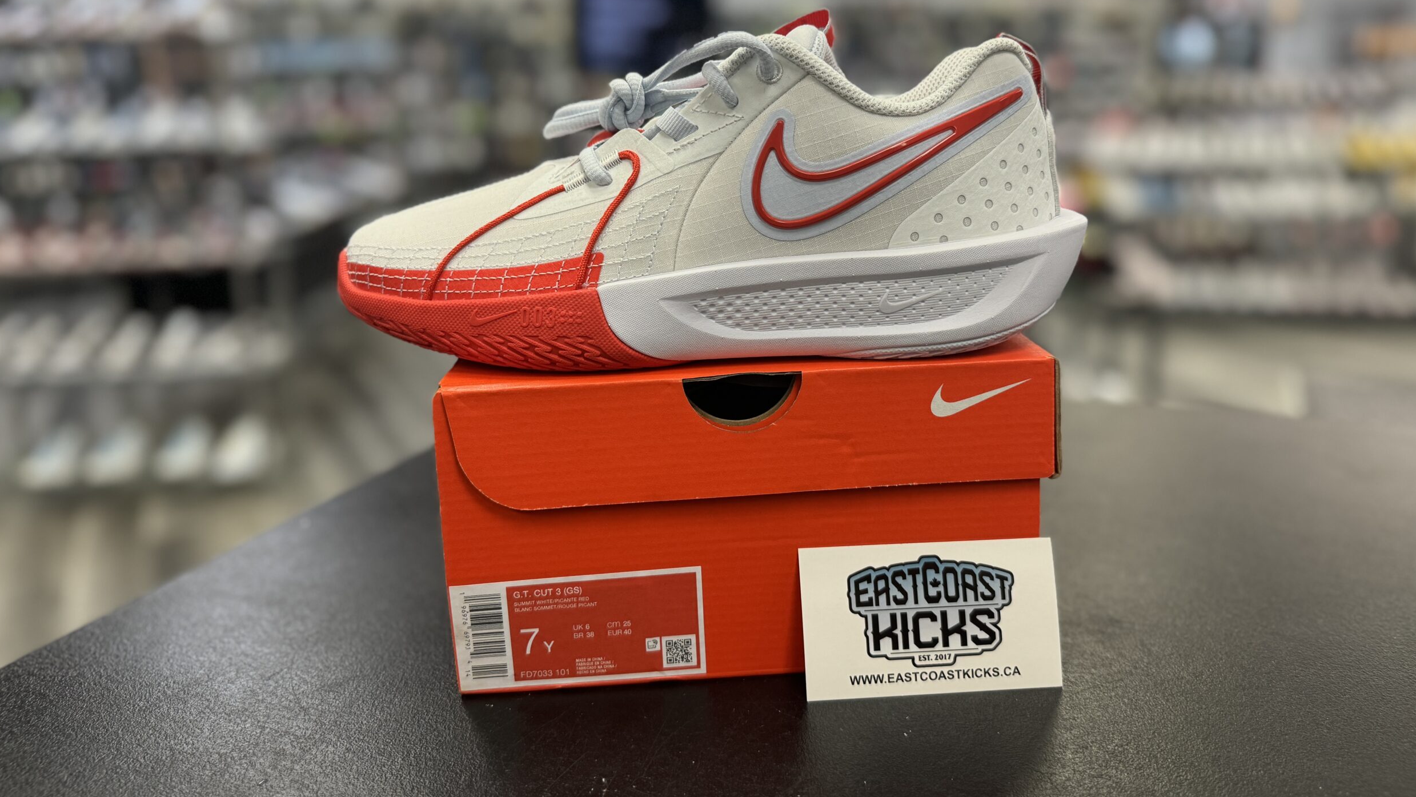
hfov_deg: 69.8
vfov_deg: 42.5
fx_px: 1014
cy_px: 285
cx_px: 727
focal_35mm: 27
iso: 160
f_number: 1.78
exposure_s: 1/120
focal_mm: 6.86
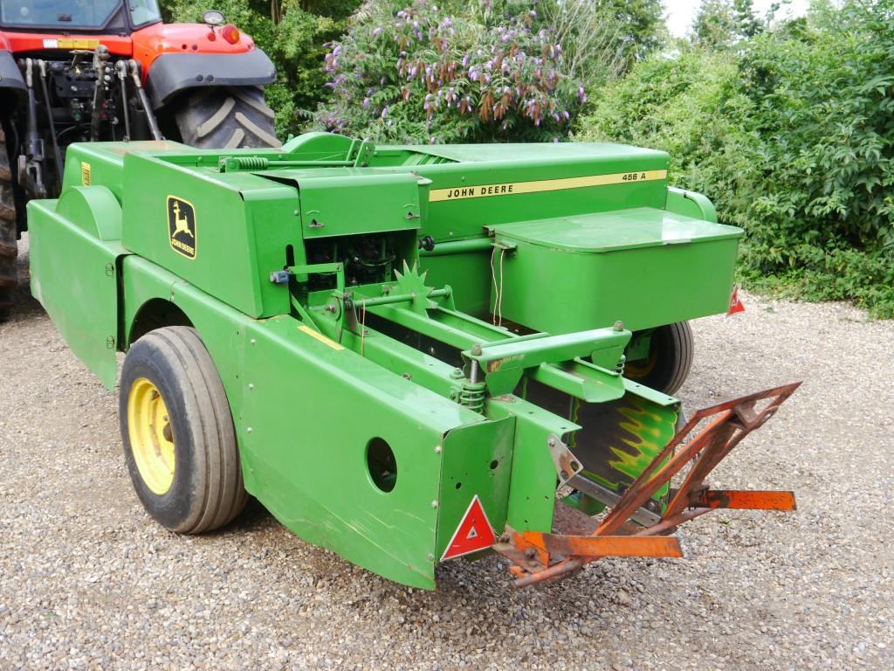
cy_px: 336
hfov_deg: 46.8
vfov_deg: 36.0
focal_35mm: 40
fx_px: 1033
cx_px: 447
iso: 160
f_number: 5
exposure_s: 1/125
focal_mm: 20
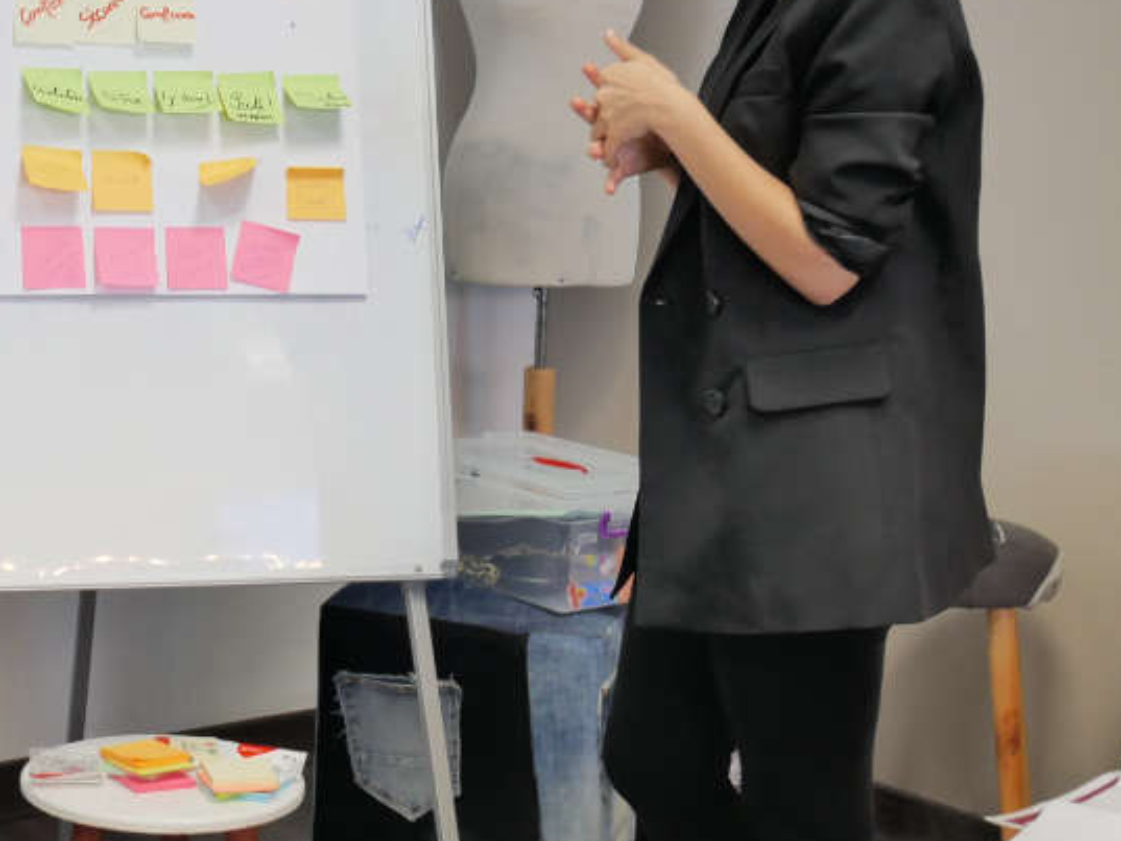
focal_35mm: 76
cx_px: 213
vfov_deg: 19.1
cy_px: 126
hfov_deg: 25.2
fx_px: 2462
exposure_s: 1/8
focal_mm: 17
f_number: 5.6
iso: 800
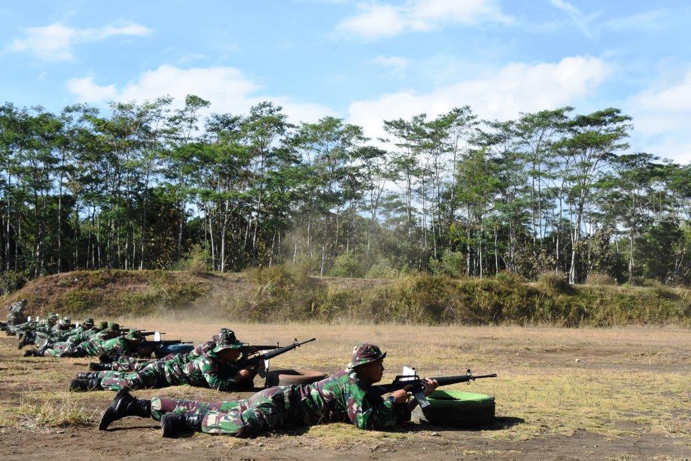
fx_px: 1008
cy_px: 230
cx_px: 346
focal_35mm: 52
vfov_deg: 25.8
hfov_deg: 37.8
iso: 800
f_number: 13
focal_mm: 35
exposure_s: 1/640
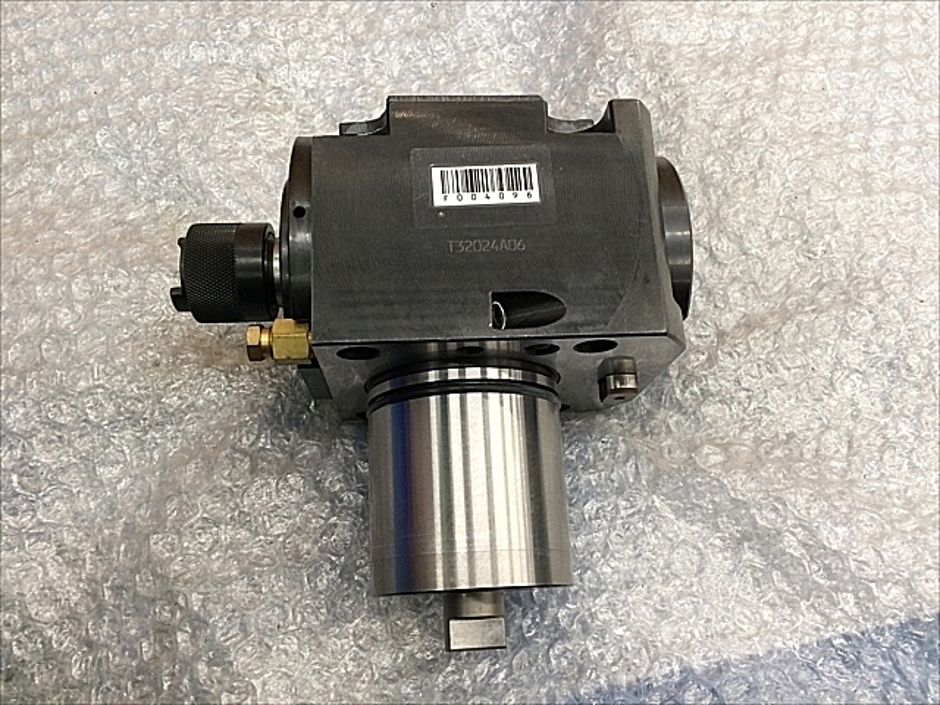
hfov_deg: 61.7
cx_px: 470
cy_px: 352
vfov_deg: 48.2
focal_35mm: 29
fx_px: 787
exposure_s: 1/30
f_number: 2.2
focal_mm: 4.15
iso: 80
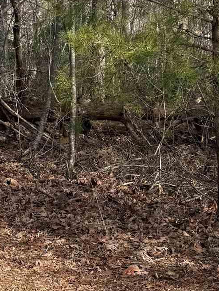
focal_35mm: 84
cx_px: 125
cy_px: 151
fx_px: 708
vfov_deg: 23.3
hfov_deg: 17.6
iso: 80
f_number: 1.78
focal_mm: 6.76
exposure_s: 1/1522
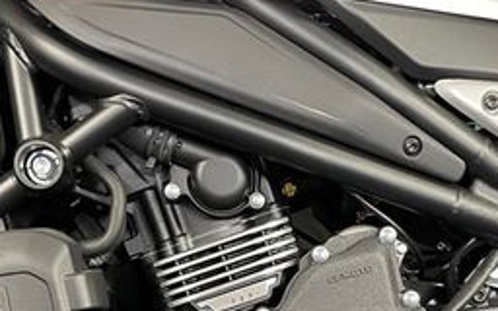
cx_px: 294
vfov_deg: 17.8
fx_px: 936
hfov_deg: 29.7
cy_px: 389
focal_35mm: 69
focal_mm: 4.2
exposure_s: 1/33
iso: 500
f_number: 1.6
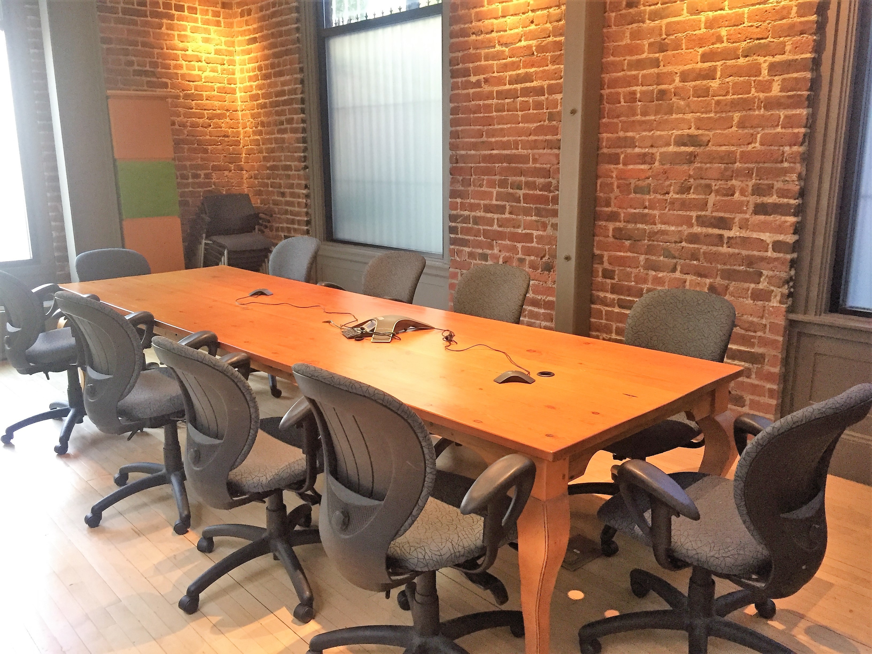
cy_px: 327
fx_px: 731
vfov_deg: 48.2
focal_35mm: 29
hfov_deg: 61.7
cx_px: 436
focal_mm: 4.15
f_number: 2.2
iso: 160
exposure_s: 1/30
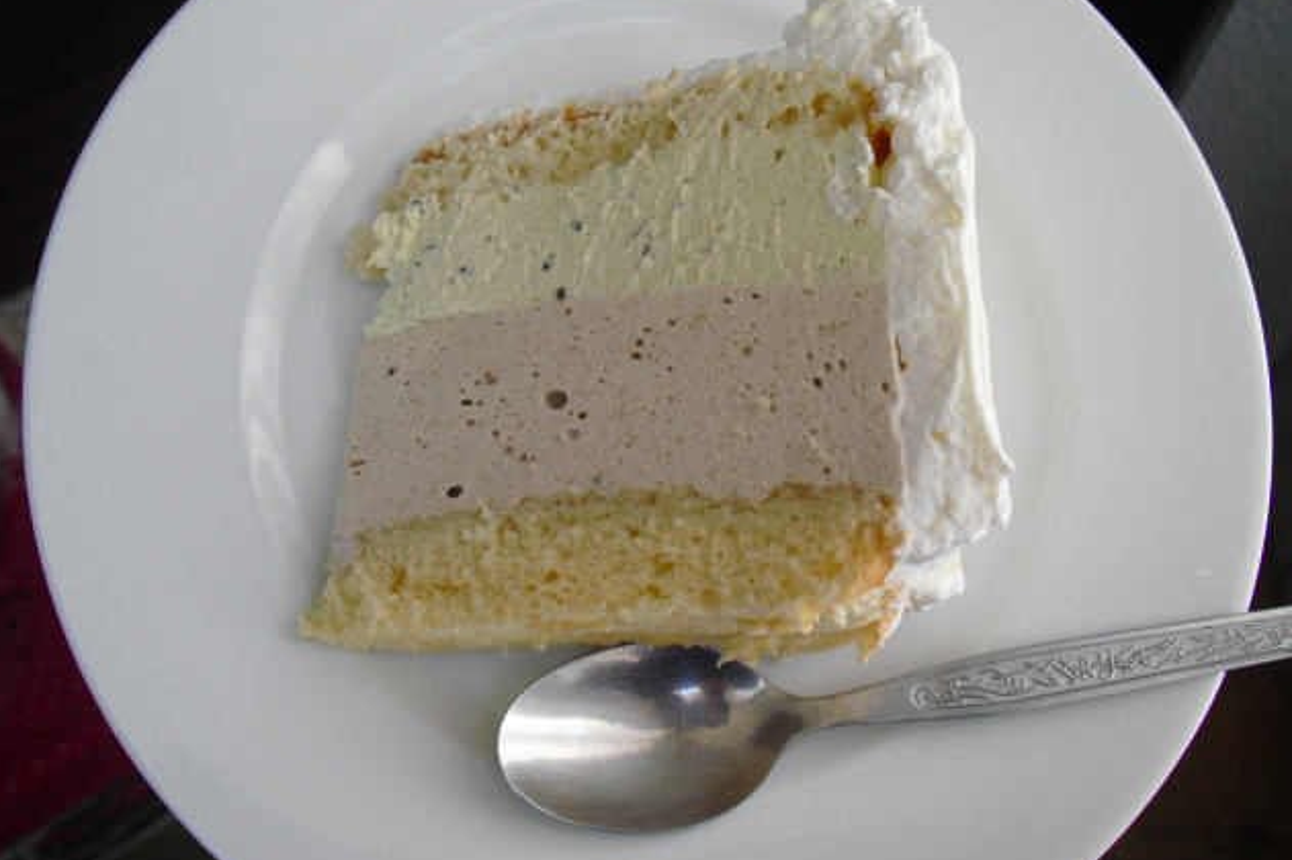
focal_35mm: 38
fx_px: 1363
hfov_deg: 50.7
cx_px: 639
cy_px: 399
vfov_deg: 35.0
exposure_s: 1/125
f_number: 3.1
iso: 200
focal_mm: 6.3
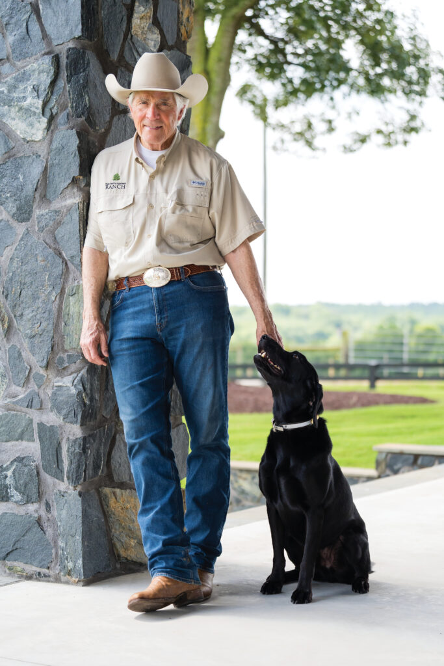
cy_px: 333
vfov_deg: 28.8
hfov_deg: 19.5
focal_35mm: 70
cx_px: 222
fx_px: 1294
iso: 1000
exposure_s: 1/2000
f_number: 2.8
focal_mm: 70
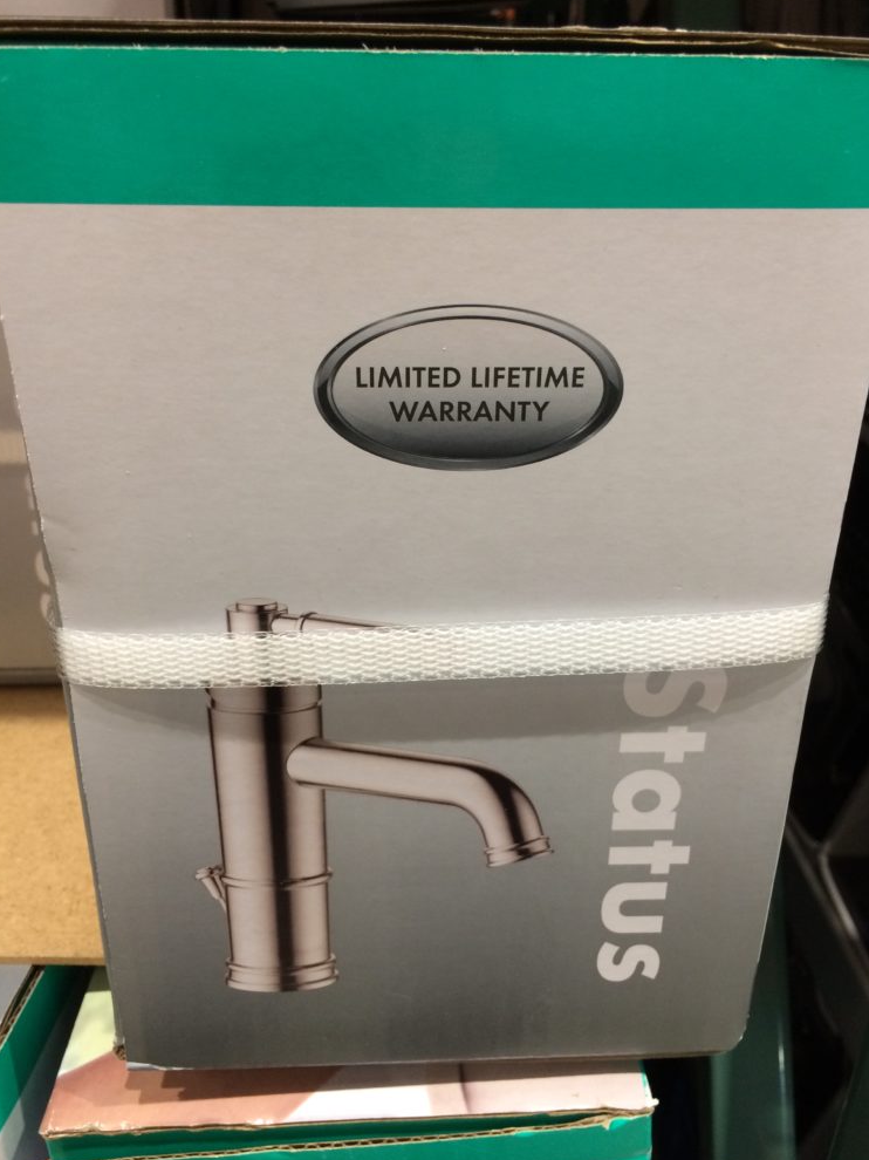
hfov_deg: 46.8
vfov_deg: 60.0
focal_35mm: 30
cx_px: 439
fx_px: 1005
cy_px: 573
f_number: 2.2
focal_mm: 4.15
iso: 125
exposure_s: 1/30
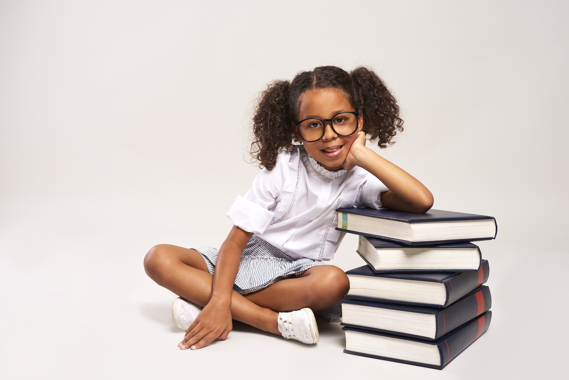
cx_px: 284
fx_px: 790
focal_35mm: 50
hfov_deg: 39.6
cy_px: 190
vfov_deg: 27.0
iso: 100
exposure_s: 1/125
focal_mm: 50
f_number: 3.2
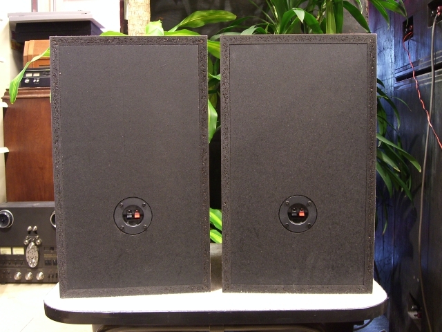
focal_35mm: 38
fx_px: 485
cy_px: 166
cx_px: 221
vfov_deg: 37.7
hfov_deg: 49.0
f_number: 4
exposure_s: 1/3.33
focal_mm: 7.9
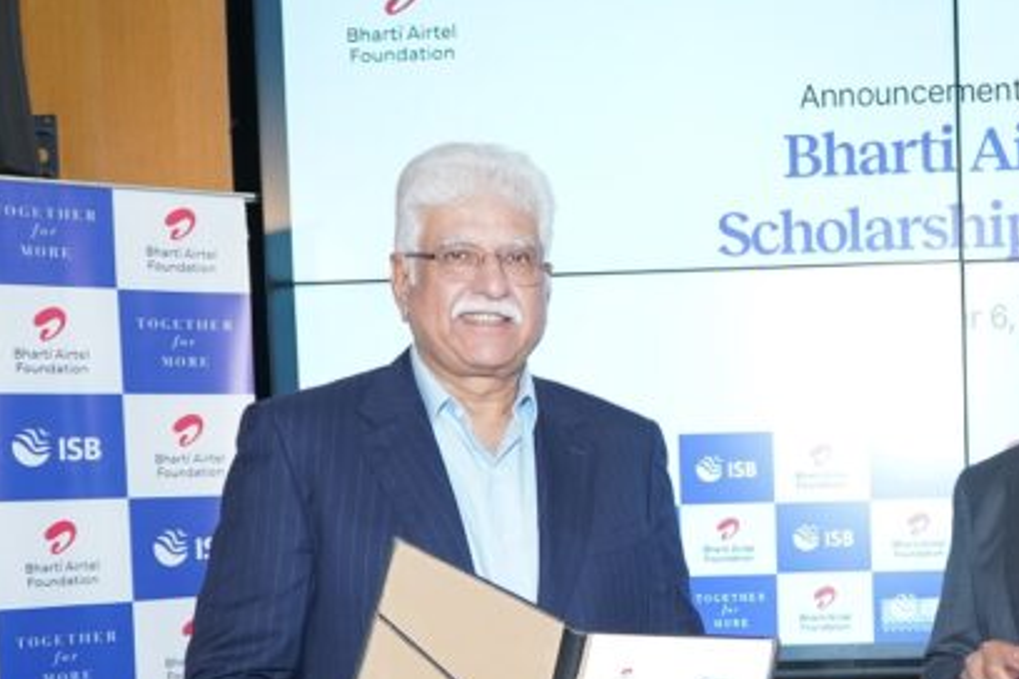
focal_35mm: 68
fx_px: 1925
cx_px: 812
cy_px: 619
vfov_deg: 19.6
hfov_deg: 29.0
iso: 1600
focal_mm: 37
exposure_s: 1/200
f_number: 4.5
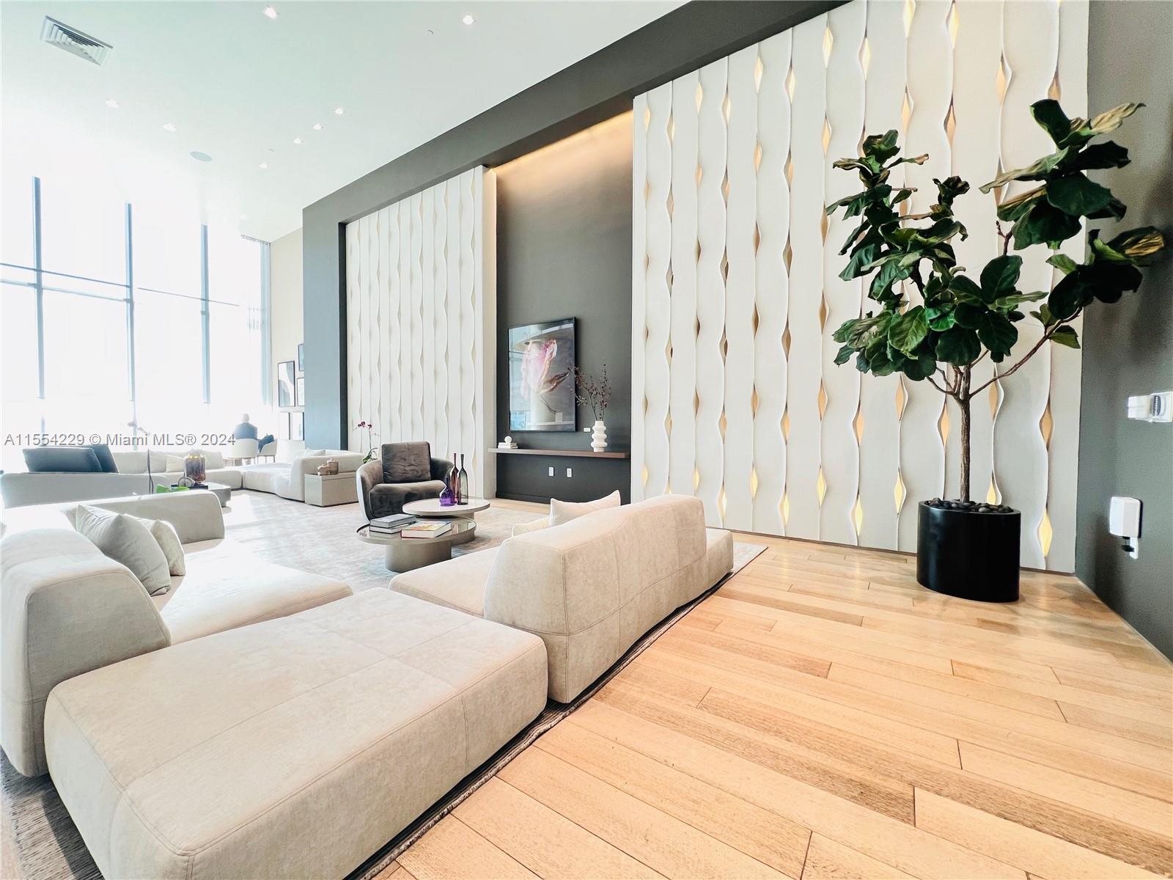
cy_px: 440
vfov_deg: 89.9
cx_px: 586
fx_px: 441
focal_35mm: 13
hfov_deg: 106.2
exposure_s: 1/60
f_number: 1.8
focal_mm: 1.57
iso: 125
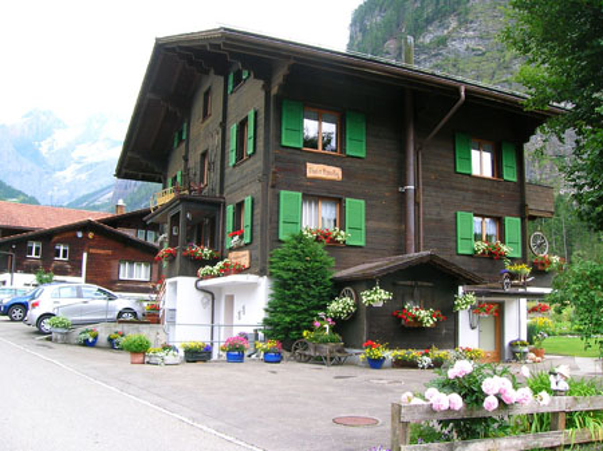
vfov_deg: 41.8
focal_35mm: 34
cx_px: 302
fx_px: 592
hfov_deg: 54.0
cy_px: 226
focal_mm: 5.7
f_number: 4.9
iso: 50
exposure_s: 1/79.2
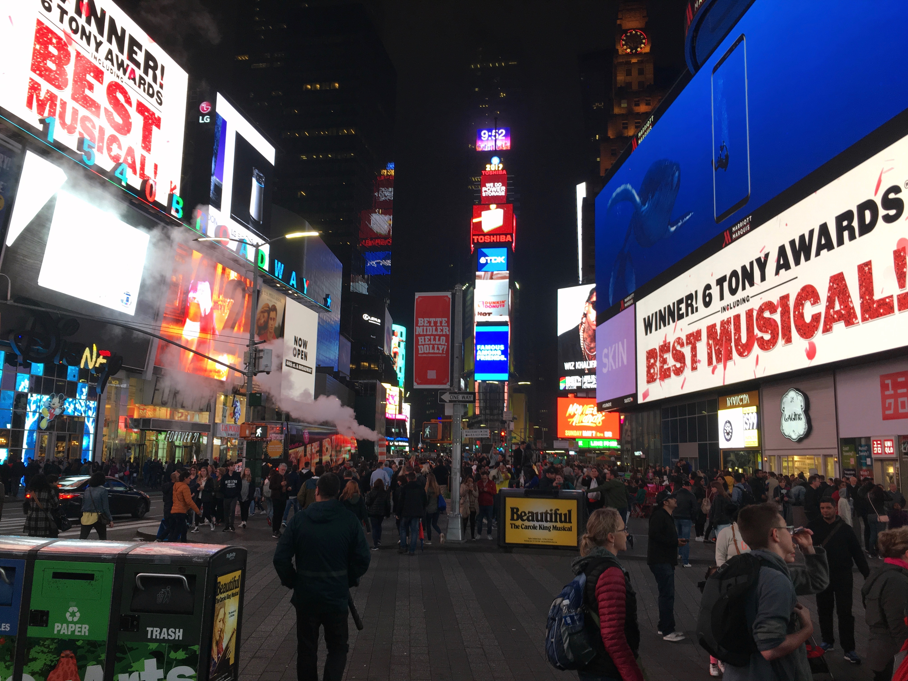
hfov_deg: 61.7
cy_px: 340
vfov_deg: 48.2
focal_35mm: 29
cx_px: 454
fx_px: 761
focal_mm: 4.15
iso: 40
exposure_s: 1/120
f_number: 2.2
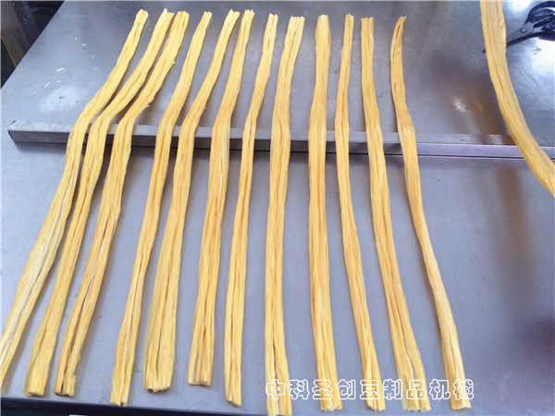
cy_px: 208
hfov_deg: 61.7
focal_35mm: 29
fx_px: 465
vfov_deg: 48.2
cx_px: 278
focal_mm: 4.15
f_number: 2.2
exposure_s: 1/30
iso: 160
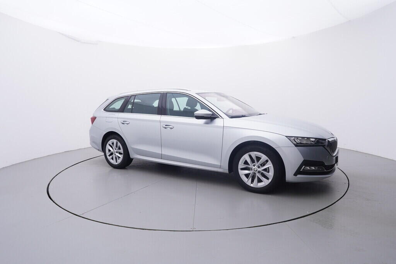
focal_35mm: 22
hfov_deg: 77.3
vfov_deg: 56.2
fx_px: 248
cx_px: 198
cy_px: 132
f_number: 5
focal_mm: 15
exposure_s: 1/80
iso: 200
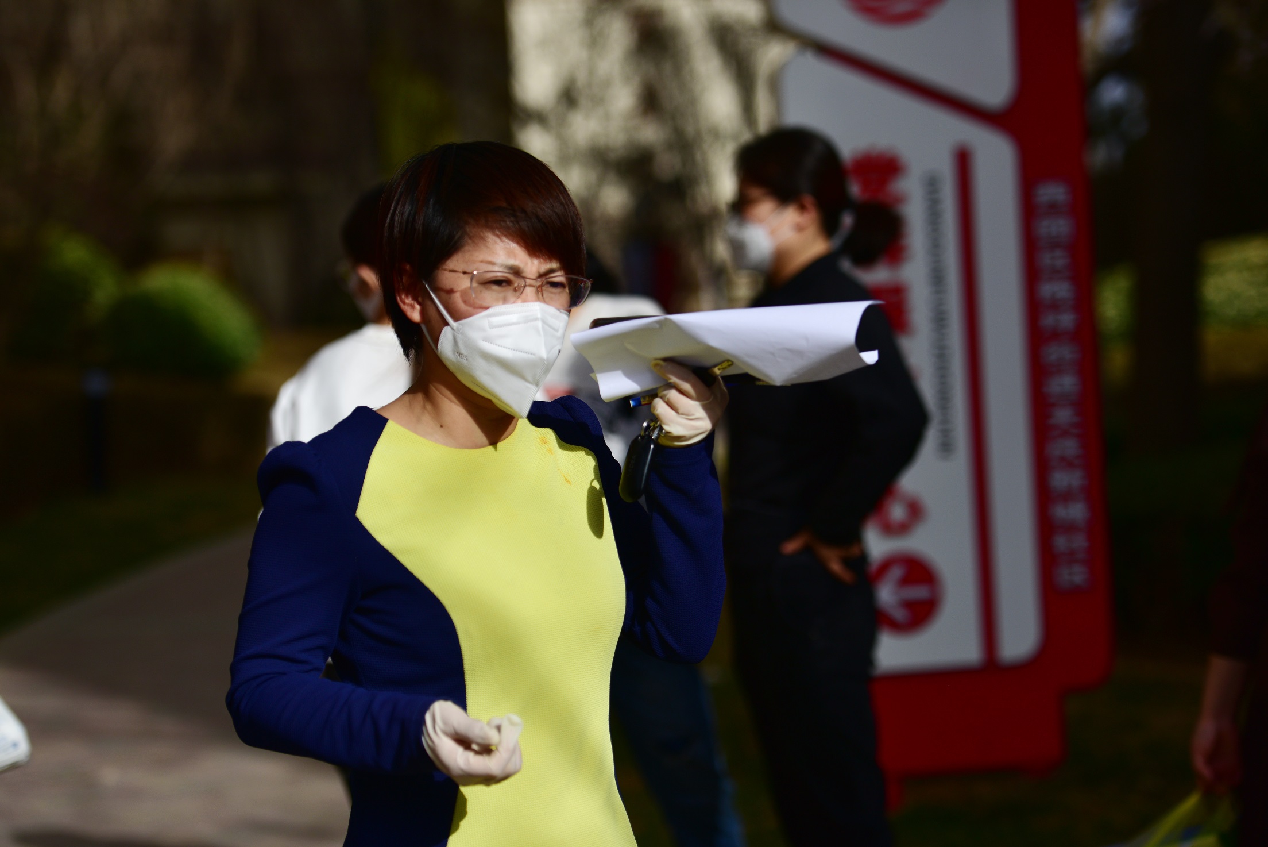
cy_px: 424
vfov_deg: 14.0
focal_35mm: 98
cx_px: 634
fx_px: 3453
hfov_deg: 20.8
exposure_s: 1/5000
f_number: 2.8
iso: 100
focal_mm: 98
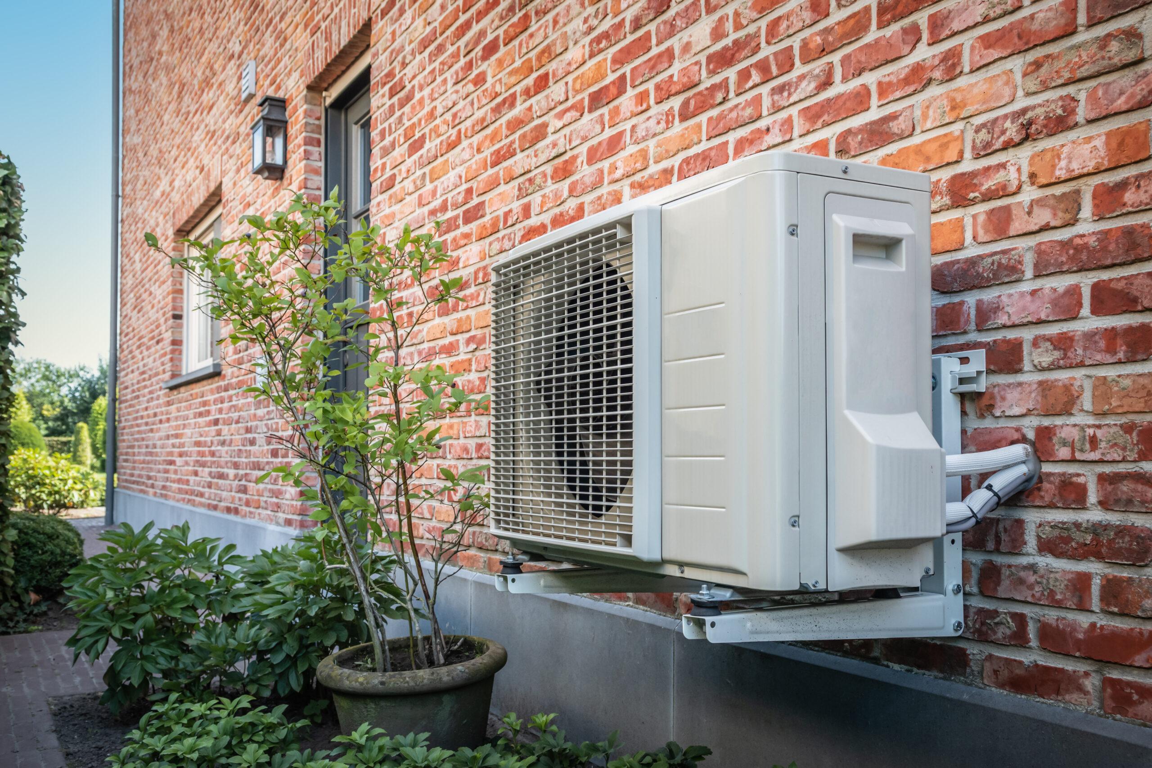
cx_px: 576
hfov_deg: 57.2
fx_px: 1056
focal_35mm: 33
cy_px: 384
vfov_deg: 40.0
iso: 400
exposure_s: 1/250
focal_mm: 22
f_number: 6.3
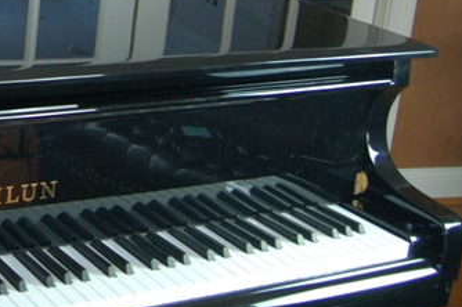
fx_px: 936
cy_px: -36
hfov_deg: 25.1
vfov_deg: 17.9
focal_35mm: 73
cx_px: -89
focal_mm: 18
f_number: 3.5
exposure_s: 1/25
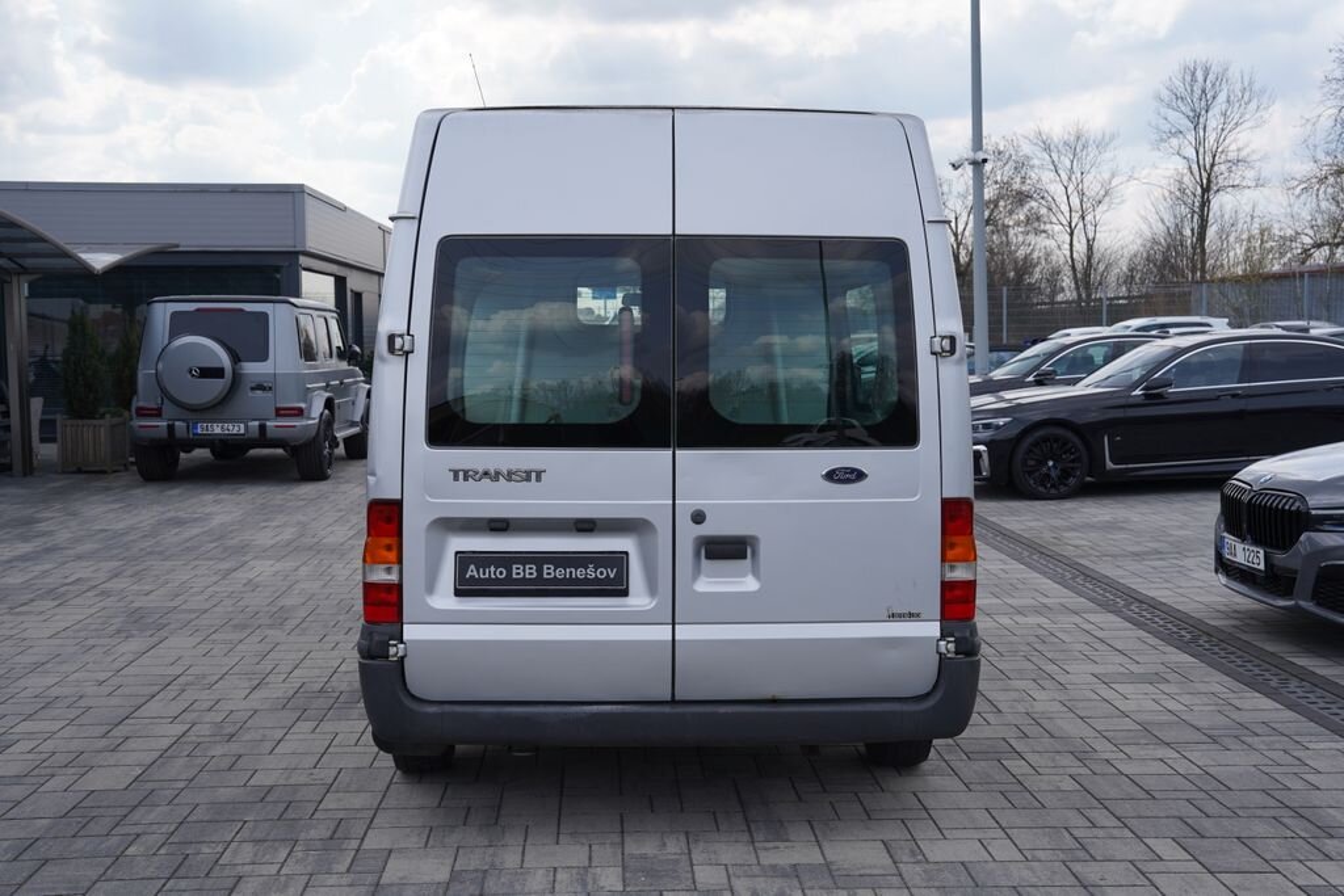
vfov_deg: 32.6
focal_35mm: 41
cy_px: 448
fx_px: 1531
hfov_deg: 47.4
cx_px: 672
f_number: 7.1
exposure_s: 1/320
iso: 100
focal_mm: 41
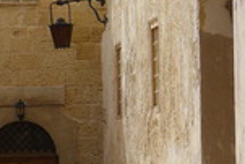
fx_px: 1526
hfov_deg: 9.1
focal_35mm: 224
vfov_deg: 6.1
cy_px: 58
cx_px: 239
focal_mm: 9.2
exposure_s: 1/1600
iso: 80
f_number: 2.8
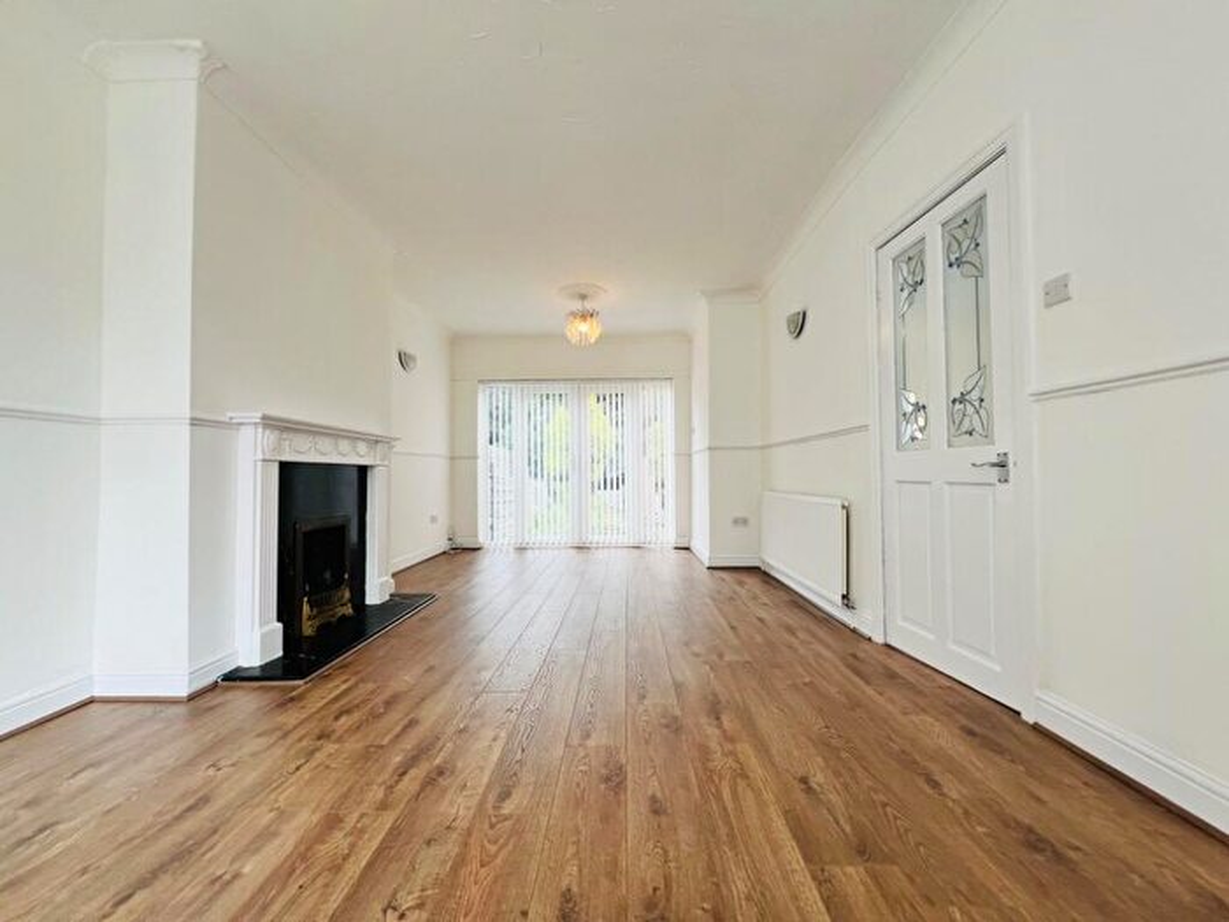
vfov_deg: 89.9
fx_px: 462
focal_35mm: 13
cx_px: 614
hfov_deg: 106.2
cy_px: 461
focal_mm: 1.57
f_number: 1.8
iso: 50
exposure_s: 1/99
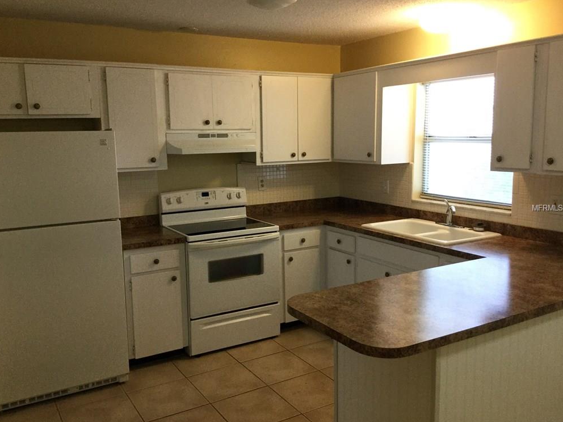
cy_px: 208
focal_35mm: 32
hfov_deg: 56.8
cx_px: 276
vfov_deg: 44.2
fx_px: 520
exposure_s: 1/30
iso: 100
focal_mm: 3.3
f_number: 2.4
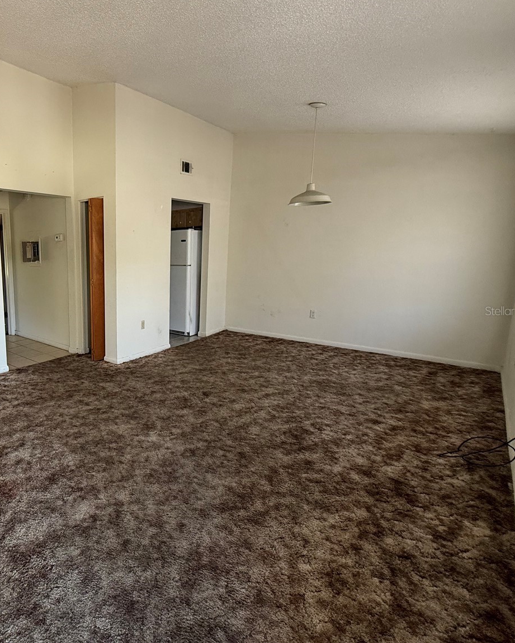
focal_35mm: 19
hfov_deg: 63.6
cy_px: 311
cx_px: 91
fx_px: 362
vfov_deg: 83.3
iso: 200
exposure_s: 1/99
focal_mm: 2.22
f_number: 2.2
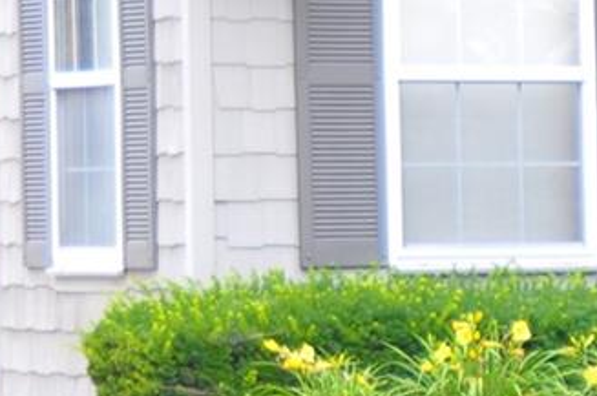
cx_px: 1444
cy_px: 392
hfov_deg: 5.1
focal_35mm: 395
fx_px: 6541
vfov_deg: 3.5
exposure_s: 1/30
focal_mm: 42
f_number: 4.5
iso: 200
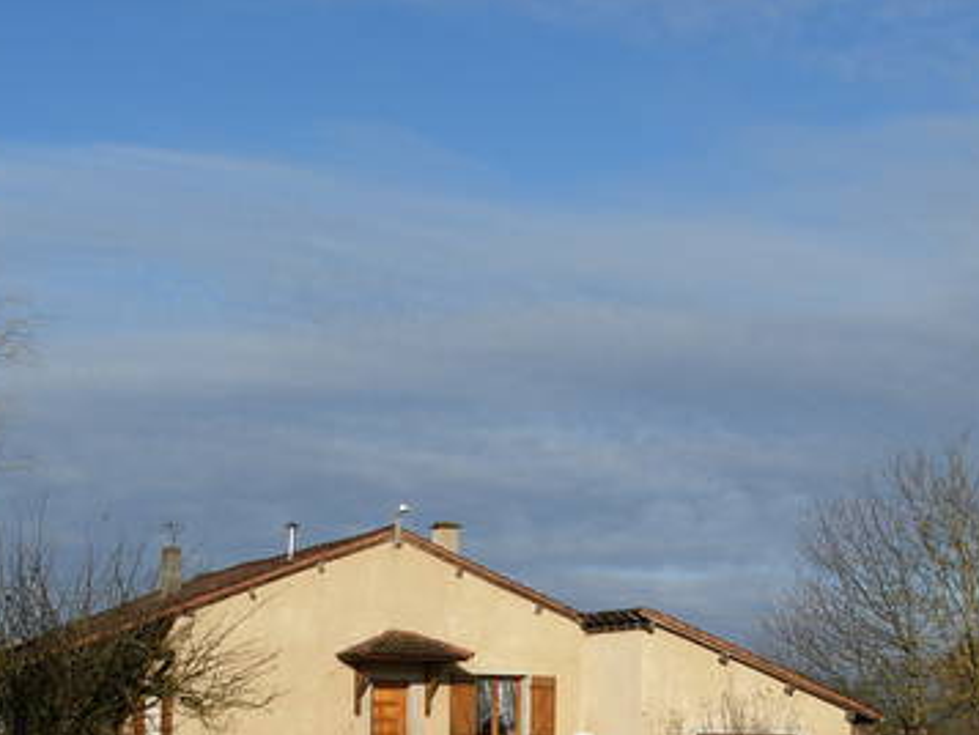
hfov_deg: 23.3
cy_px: 806
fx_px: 2376
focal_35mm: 84
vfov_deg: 17.0
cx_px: 474
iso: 79
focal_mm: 6.3
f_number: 4.9
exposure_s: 1/745
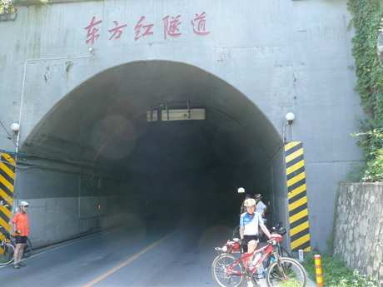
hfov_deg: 51.4
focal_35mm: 36
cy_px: 144
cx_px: 192
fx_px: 398
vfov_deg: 39.7
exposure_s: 1/50
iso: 100
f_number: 3.3
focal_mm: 4.6
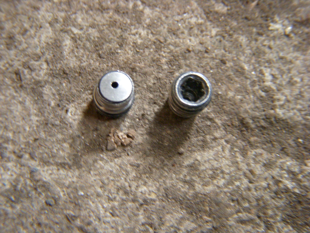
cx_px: 155
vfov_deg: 22.3
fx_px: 591
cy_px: 116
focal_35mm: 66
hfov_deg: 29.4
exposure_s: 1/2.5
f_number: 3.7
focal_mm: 11
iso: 400
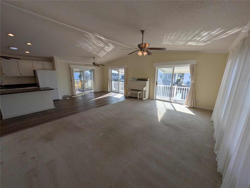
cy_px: 94
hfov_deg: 110.5
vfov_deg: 94.6
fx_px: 87
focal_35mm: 12
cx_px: 125
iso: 54
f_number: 1.7
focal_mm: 2.02
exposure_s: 1/1065
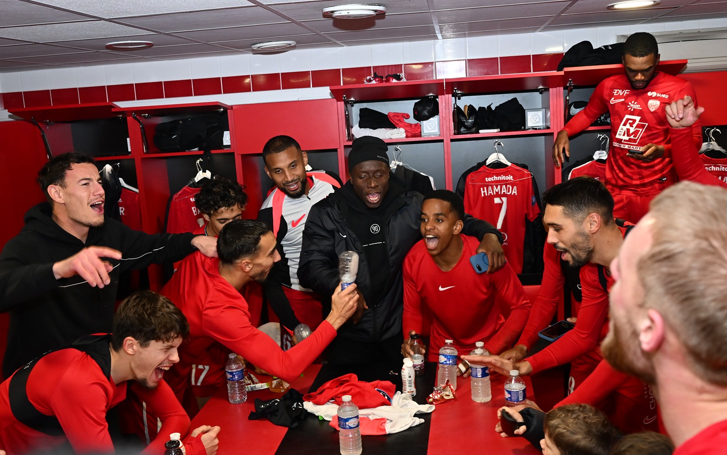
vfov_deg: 34.4
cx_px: 364
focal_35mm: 37
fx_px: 733
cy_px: 232
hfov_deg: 52.8
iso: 1250
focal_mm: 24
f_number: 4
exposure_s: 1/200
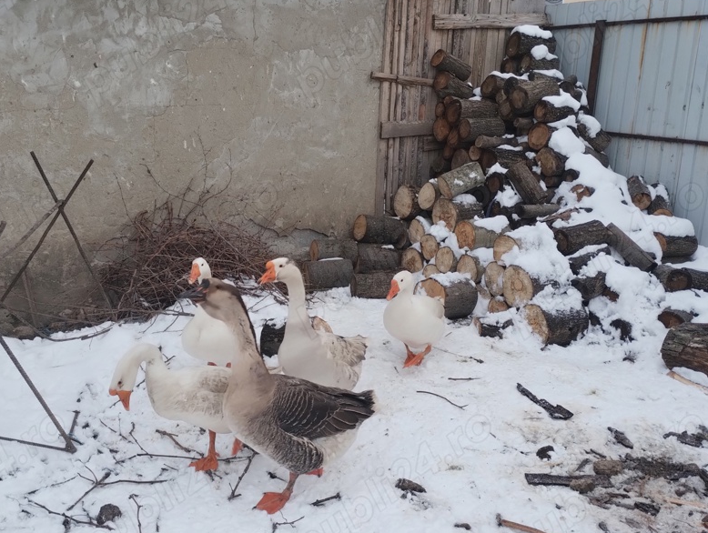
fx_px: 737
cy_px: 272
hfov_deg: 51.0
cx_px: 286
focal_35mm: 36
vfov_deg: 39.8
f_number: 1.8
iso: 151
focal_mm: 4.27
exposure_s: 1/100
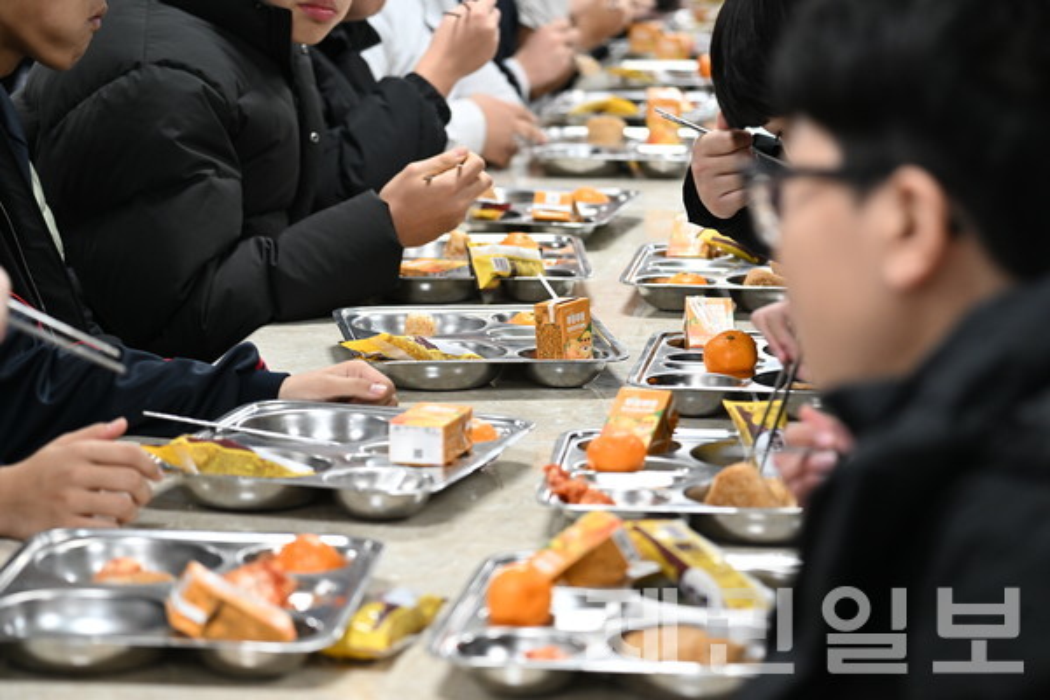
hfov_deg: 16.4
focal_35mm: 125
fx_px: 3646
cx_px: 525
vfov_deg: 11.0
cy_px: 350
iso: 2500
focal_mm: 125
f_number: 4.5
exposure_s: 1/125
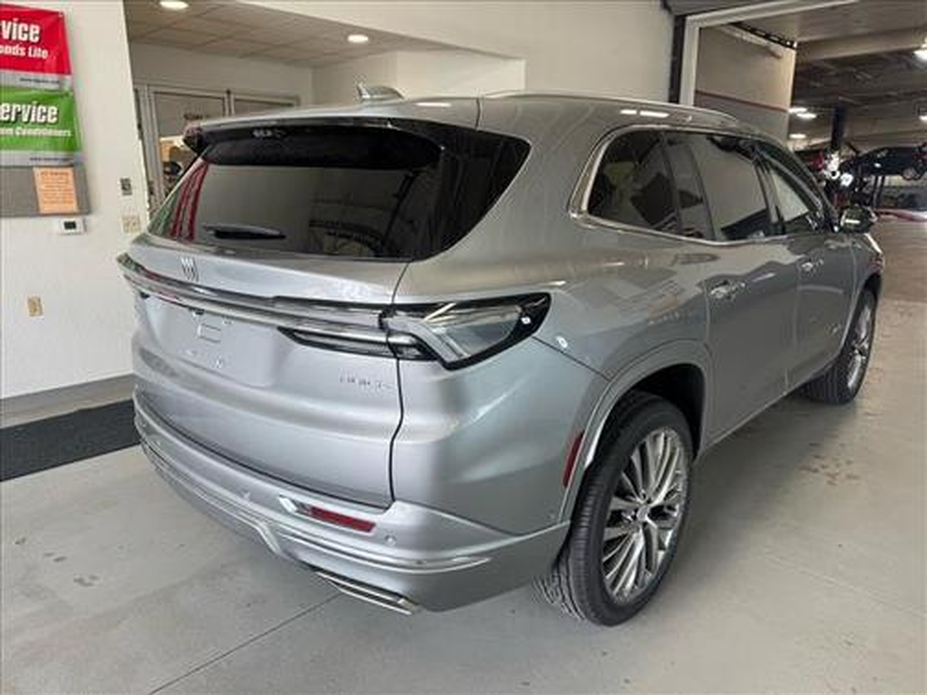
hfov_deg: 71.6
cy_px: 348
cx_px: 464
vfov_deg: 56.8
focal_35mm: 24
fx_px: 643
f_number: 1.78
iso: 64
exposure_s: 1/120
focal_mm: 6.76
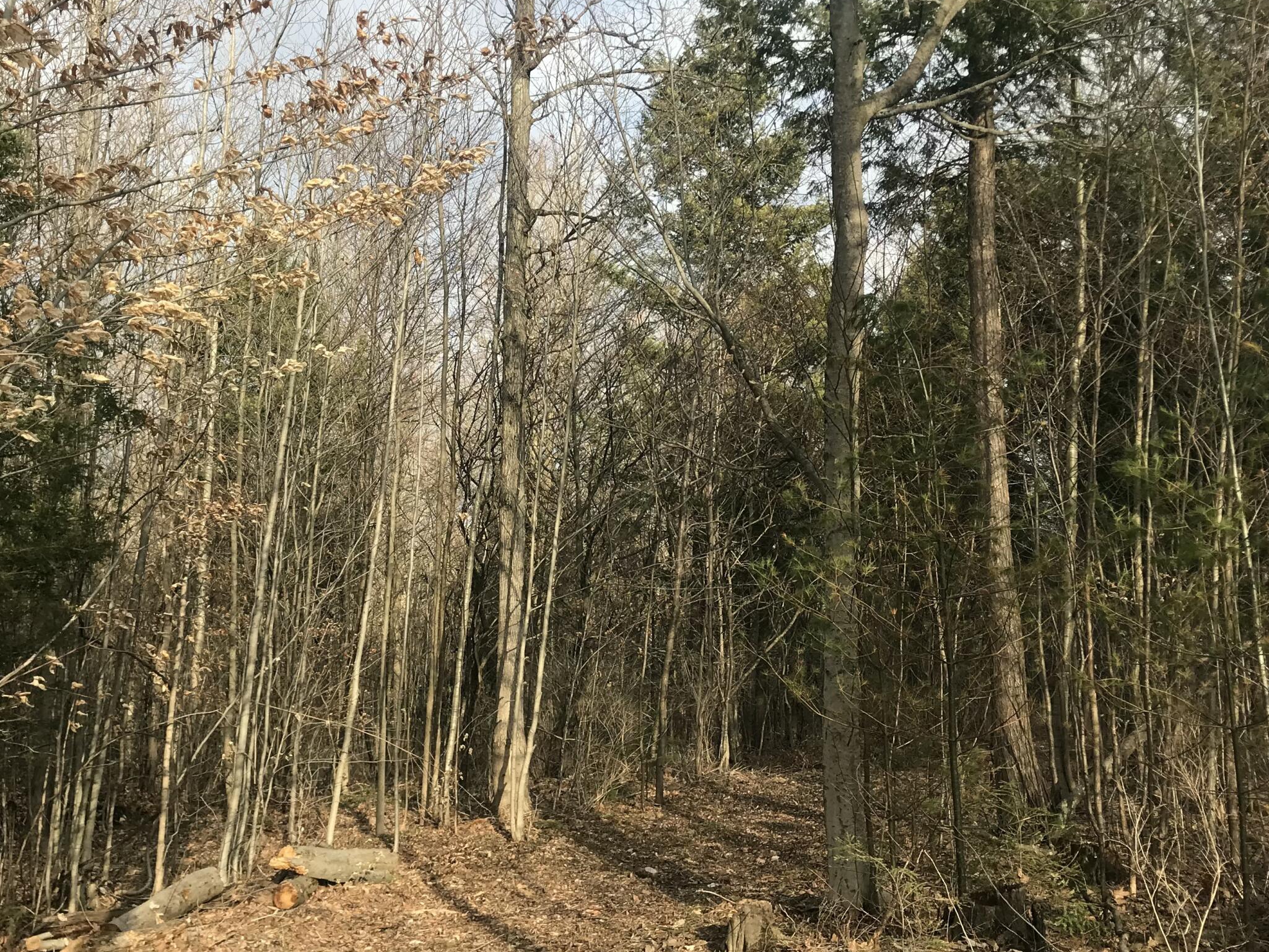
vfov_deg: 35.1
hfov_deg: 45.8
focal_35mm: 41
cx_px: 642
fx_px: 1503
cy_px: 481
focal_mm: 3.99
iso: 20
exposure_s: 1/491
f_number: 1.8
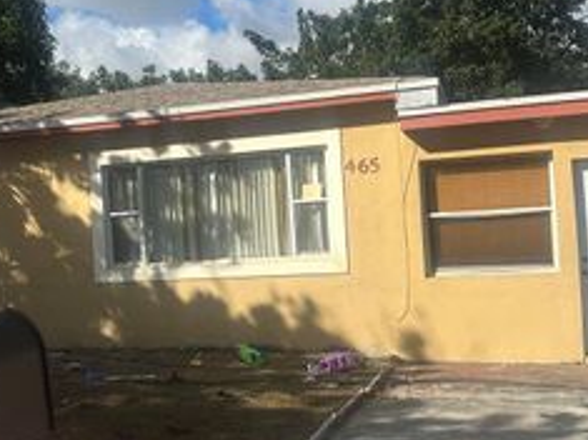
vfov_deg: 28.5
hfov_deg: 37.0
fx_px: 866
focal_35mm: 51
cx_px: 185
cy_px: 236
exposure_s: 1/6623
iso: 80
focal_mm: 6.86
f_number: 1.78
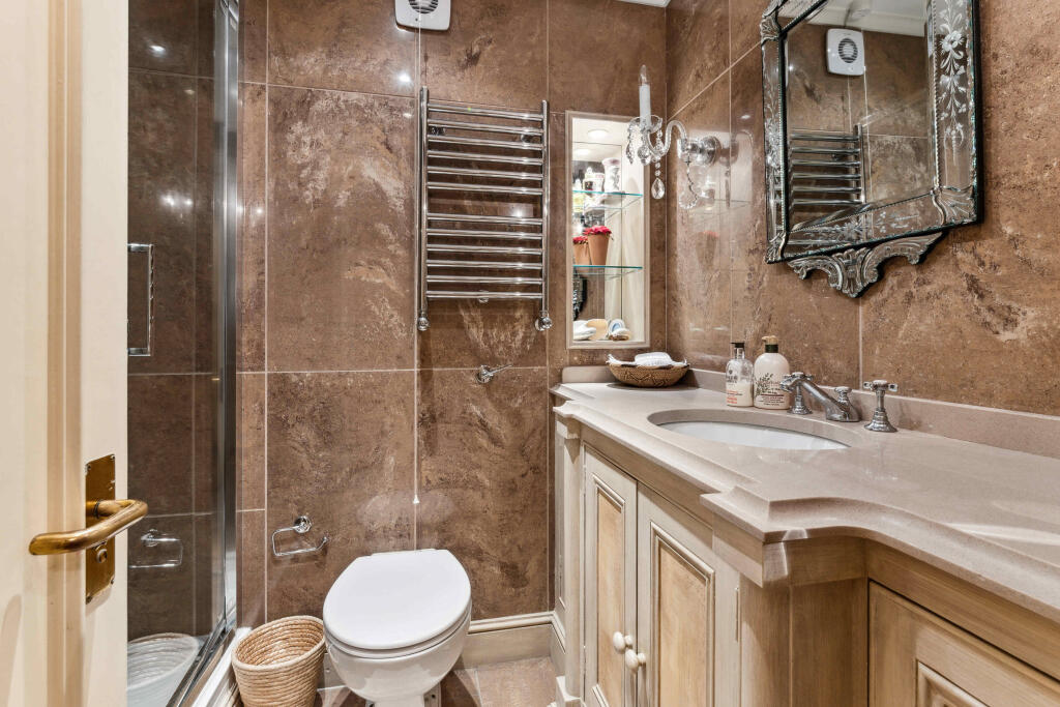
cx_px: 530
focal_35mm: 17
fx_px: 501
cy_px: 354
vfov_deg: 70.5
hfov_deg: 93.3
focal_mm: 17
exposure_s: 1/13
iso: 400
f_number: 11
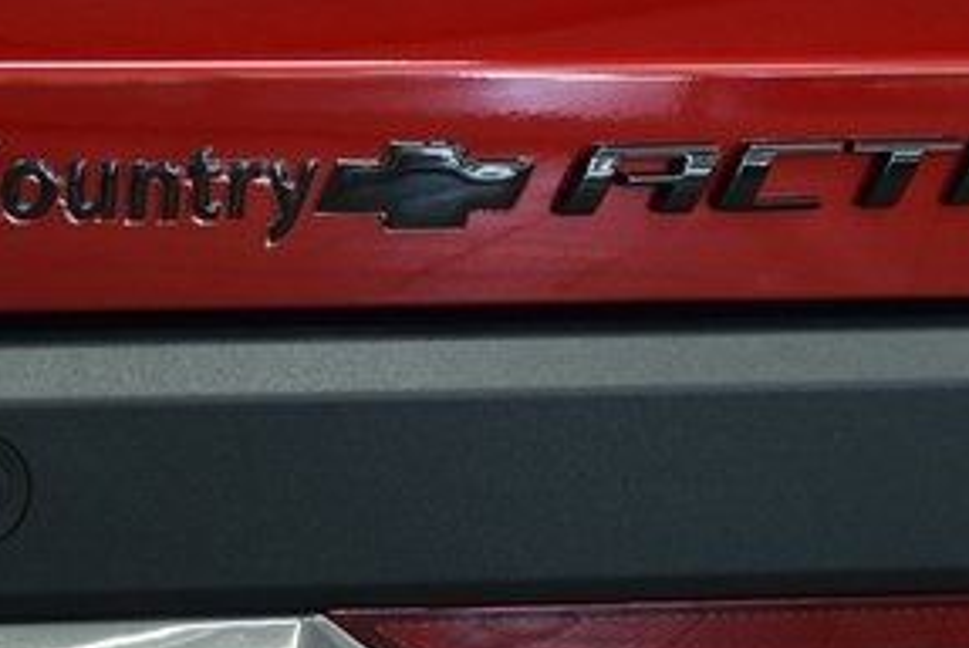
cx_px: 483
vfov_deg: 5.9
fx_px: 6305
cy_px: 167
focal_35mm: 234
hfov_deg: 8.8
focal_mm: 70
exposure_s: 1/30
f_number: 7.1
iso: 1600
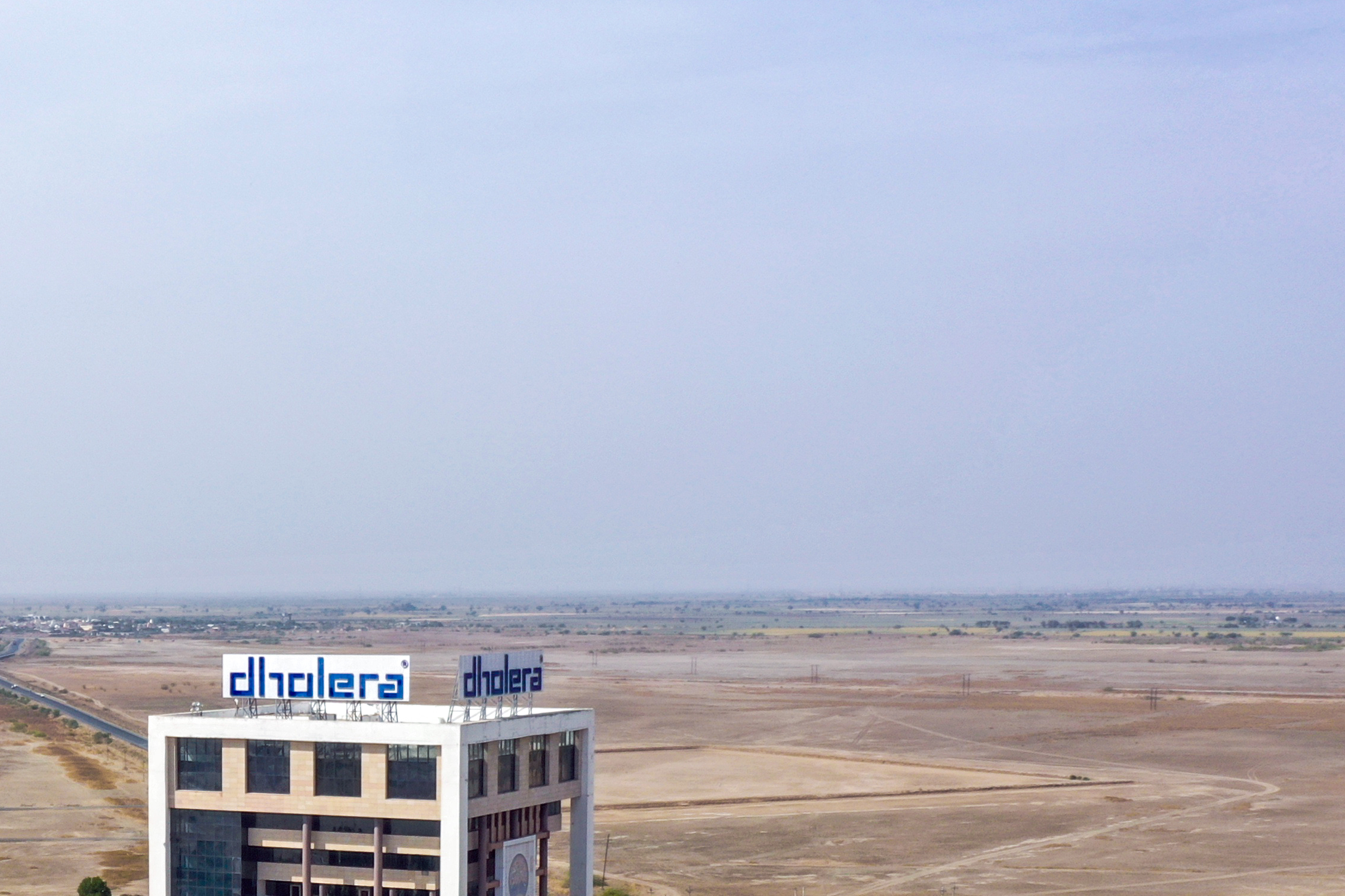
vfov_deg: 19.5
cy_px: 889
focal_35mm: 68
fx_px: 2540
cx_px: 151
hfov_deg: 28.6
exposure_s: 1/120
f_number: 10
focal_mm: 10.26
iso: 100
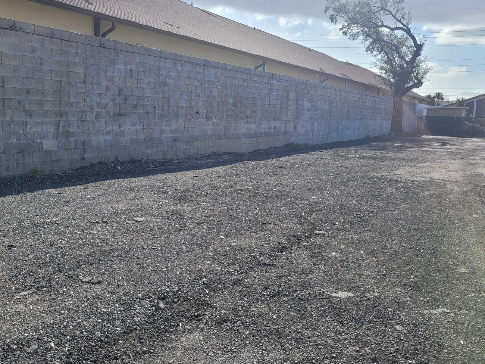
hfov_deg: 56.8
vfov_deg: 44.0
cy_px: 155
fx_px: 448
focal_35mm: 32
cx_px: 229
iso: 40
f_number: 1.8
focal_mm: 5.4
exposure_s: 1/2497
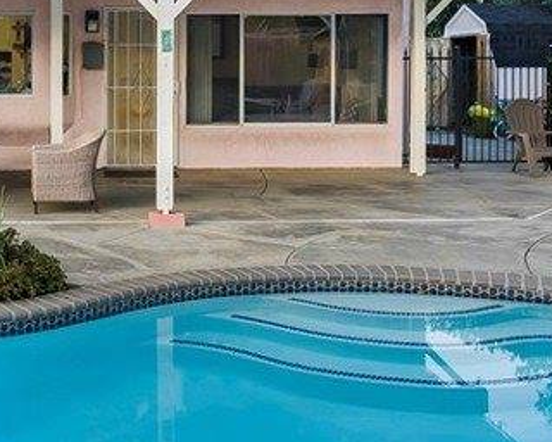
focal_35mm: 60
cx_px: 43
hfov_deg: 30.0
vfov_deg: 24.7
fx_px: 980
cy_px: 53
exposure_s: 1/3
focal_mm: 20
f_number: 9.5
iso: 80
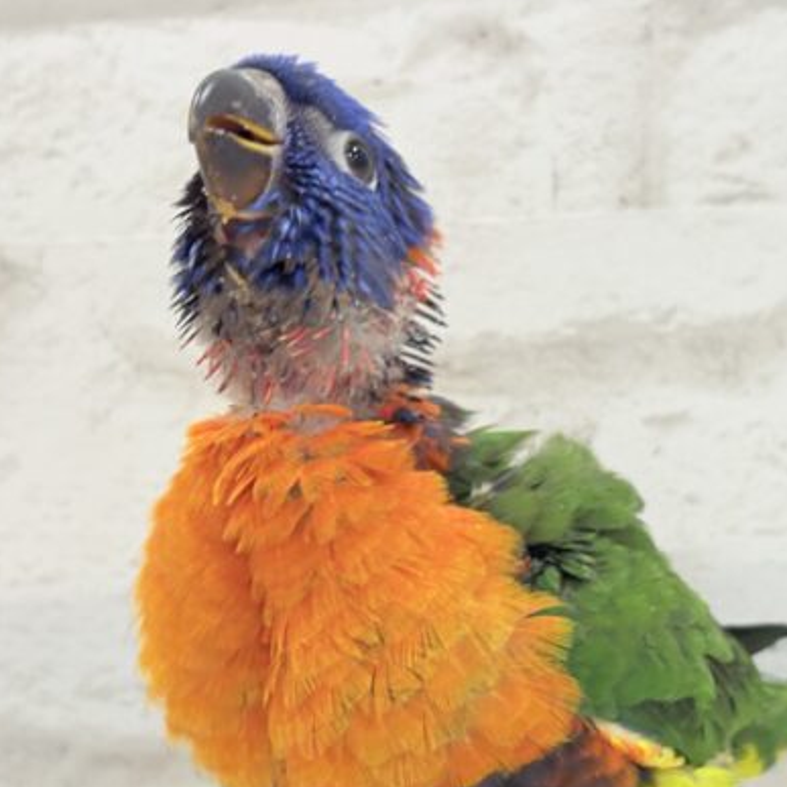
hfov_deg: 22.8
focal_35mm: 76
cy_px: 437
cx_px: 433
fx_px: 1955
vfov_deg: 22.8
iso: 64
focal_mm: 5.96
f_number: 1.6
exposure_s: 1/50
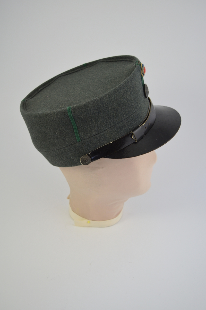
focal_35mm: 48
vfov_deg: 41.1
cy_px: 155
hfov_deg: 28.1
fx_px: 412
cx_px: 103
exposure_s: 1/30
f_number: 4.5
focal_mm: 32
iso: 200
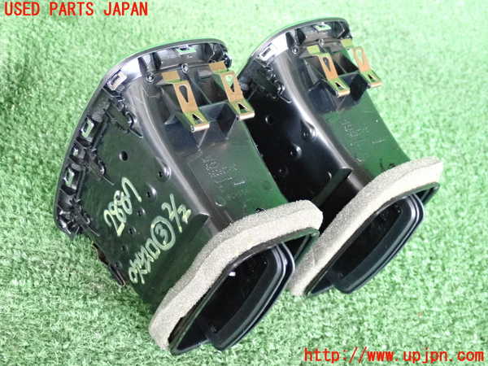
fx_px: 945
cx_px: 244
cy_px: 183
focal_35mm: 67
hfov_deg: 29.0
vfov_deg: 21.9
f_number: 3.8
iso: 2500
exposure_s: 1/125
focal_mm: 11.88
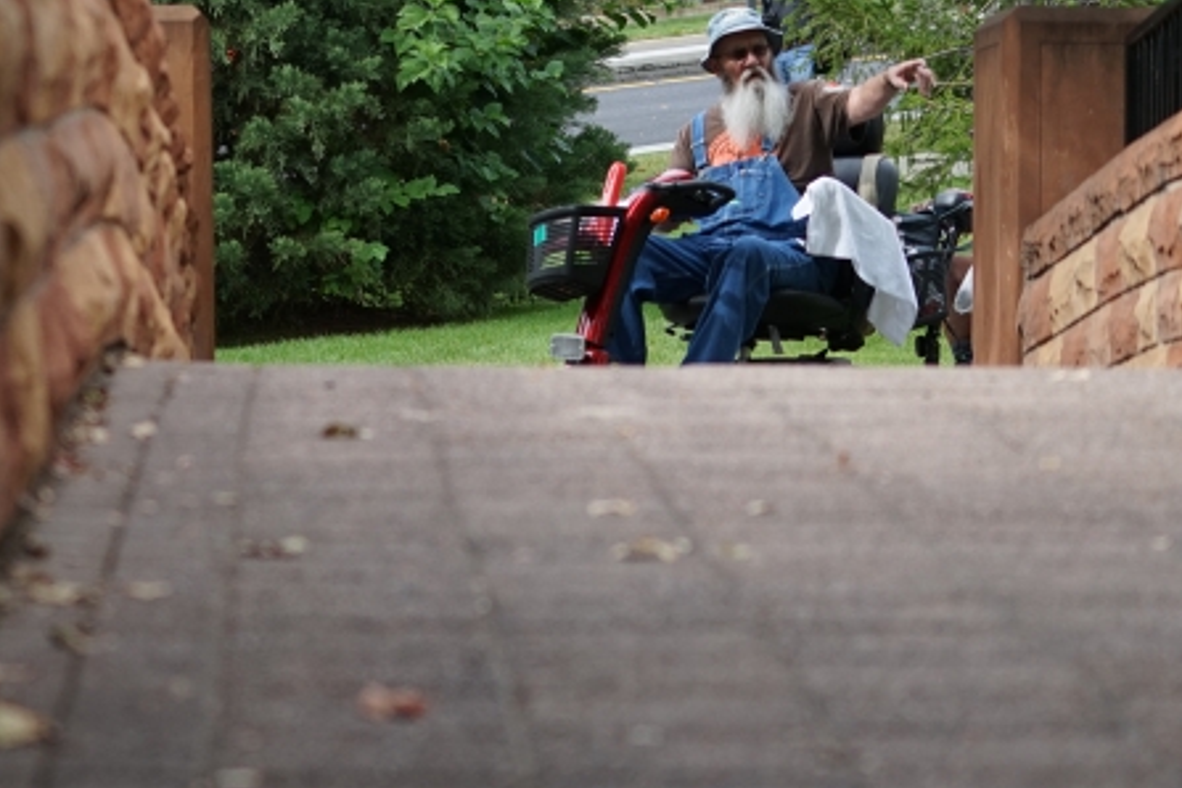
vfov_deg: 7.3
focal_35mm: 188
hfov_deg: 10.9
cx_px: 413
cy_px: 357
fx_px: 6172
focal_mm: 70
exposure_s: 1/1600
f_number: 4
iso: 400
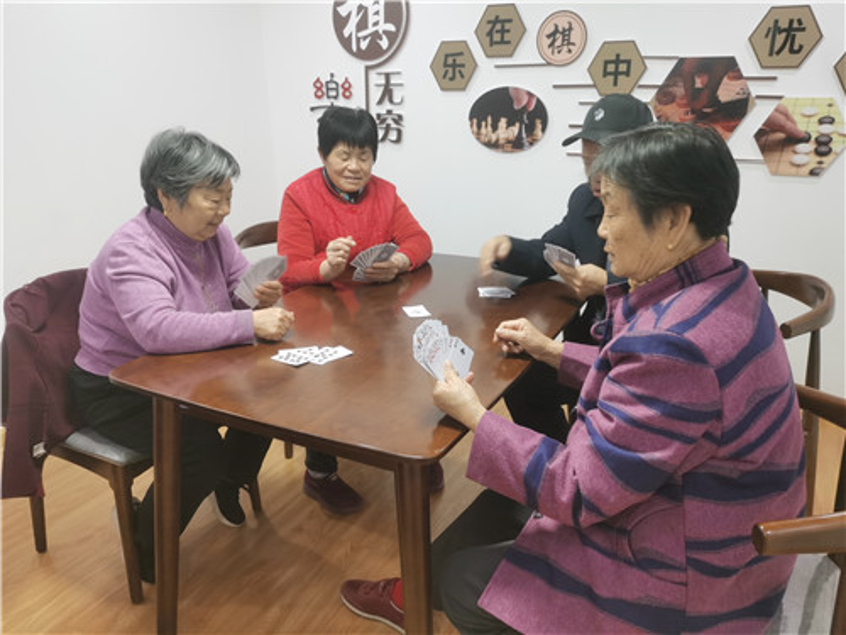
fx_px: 660
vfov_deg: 51.4
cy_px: 318
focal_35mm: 27
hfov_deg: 65.3
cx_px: 423
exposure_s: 1/50
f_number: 1.8
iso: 200
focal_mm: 5.58
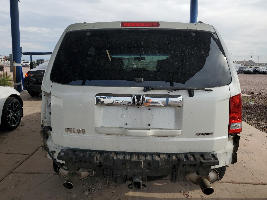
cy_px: 97
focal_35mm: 27
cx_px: 132
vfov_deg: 51.4
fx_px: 208
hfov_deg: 65.3
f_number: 1.5
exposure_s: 1/2000
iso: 50
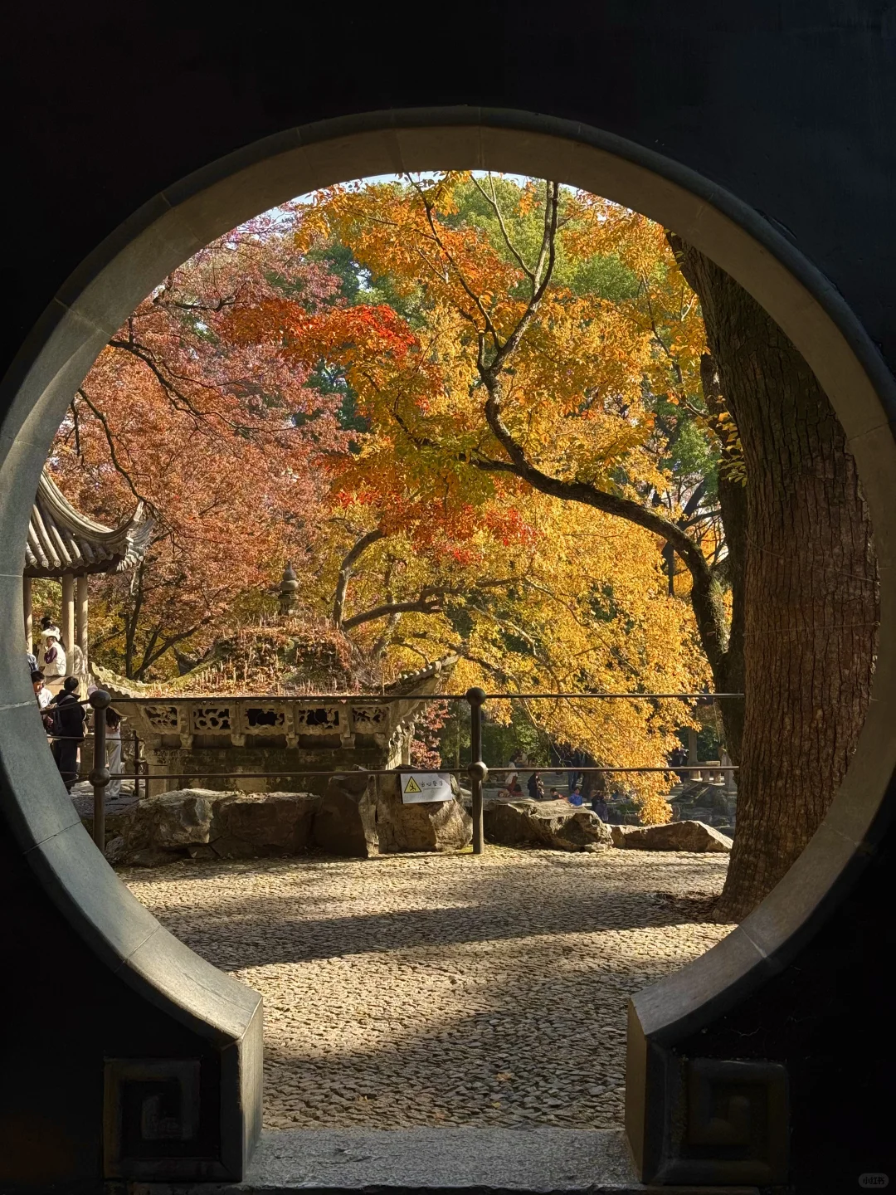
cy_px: 598
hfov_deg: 30.3
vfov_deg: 39.7
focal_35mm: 48
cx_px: 448
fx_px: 1657
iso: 64
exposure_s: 1/1133
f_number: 1.78
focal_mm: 6.76
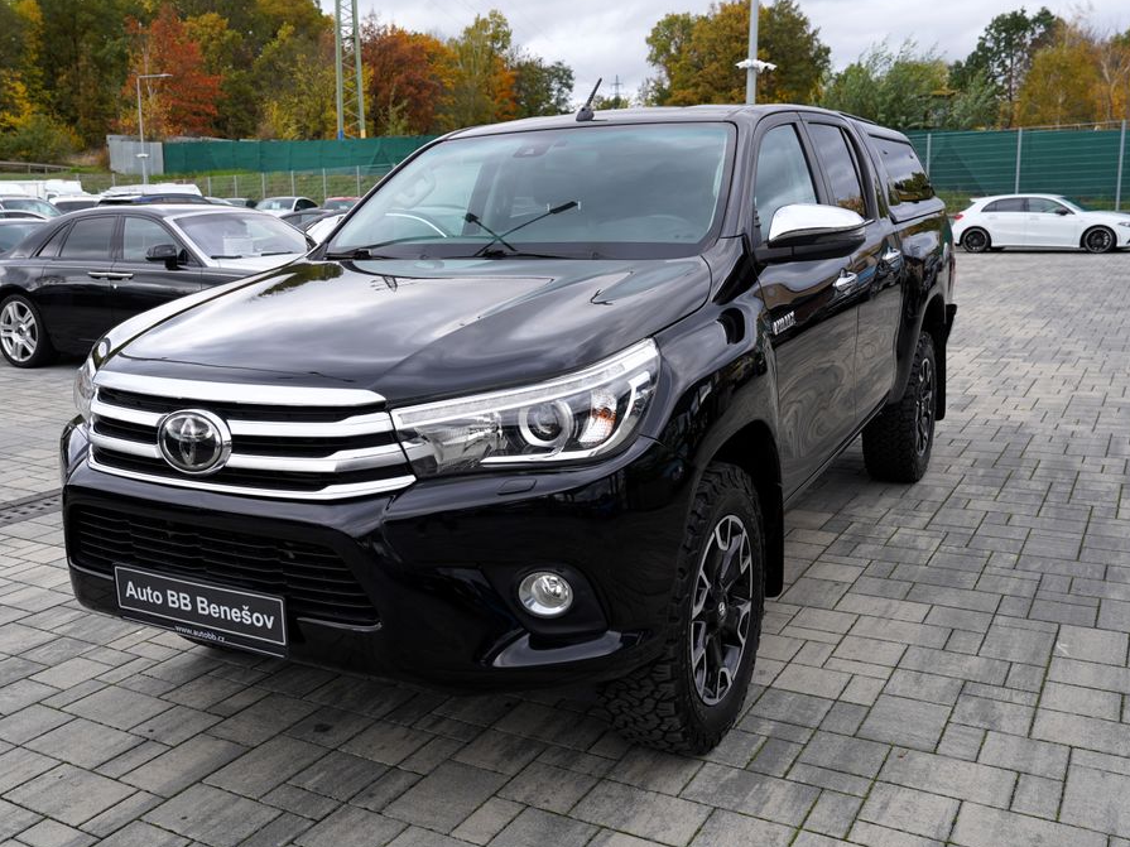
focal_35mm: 33
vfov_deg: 42.9
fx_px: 1077
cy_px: 425
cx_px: 495
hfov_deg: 55.2
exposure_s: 1/100
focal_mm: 30
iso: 100
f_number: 5
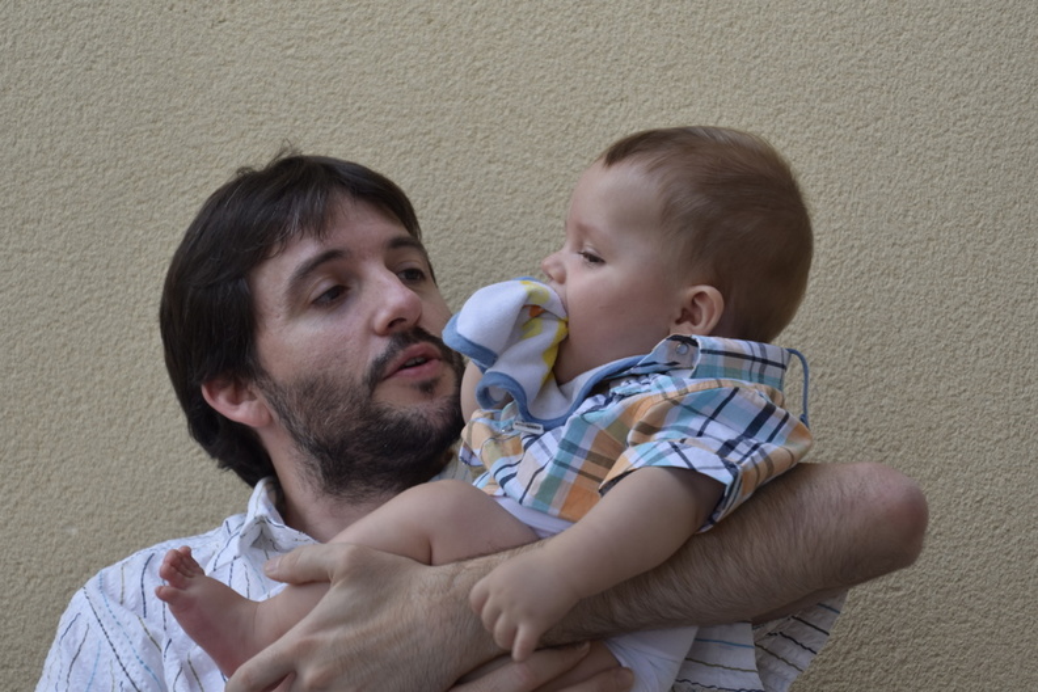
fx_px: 2508
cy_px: 346
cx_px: 519
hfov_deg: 23.4
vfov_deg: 15.7
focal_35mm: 87
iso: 100
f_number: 5
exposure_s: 1/160
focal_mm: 58
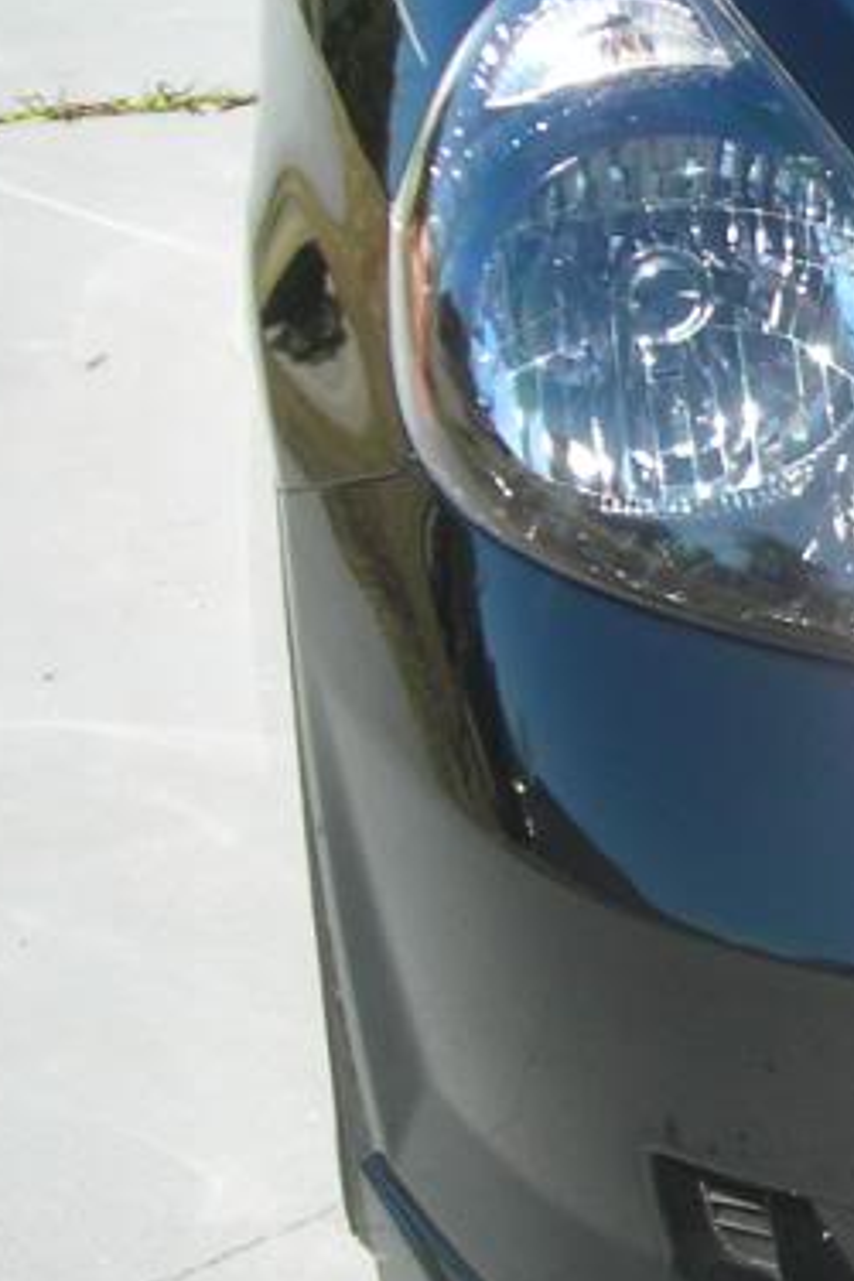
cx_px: 1370
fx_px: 3843
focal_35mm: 108
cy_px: 581
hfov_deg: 12.0
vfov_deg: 18.9
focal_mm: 6.3
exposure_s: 1/313
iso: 50
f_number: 3.2
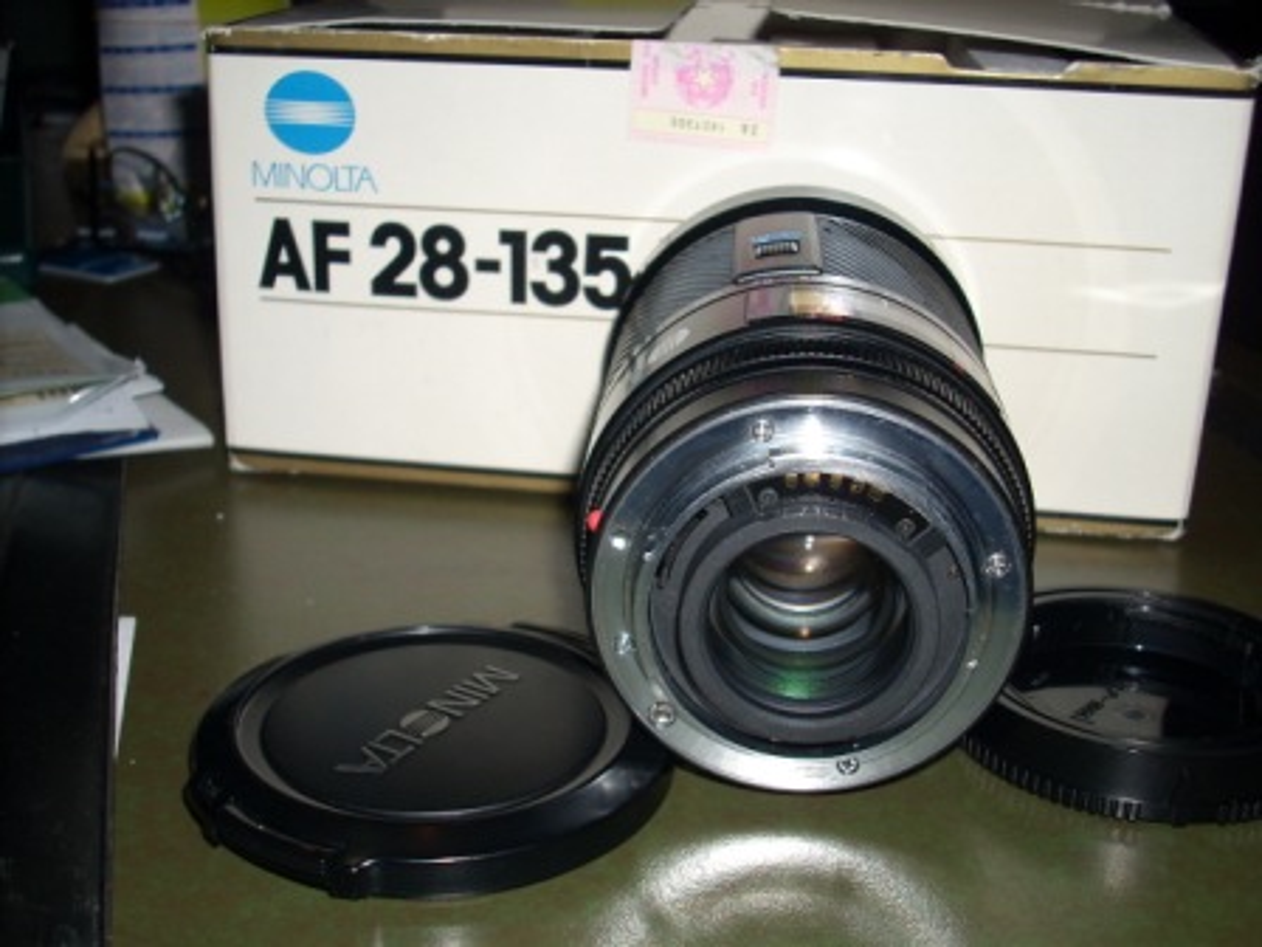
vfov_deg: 31.5
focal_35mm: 46
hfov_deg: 41.2
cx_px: 631
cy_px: 474
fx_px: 1677
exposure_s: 1/60
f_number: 6.3
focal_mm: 7.6
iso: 64
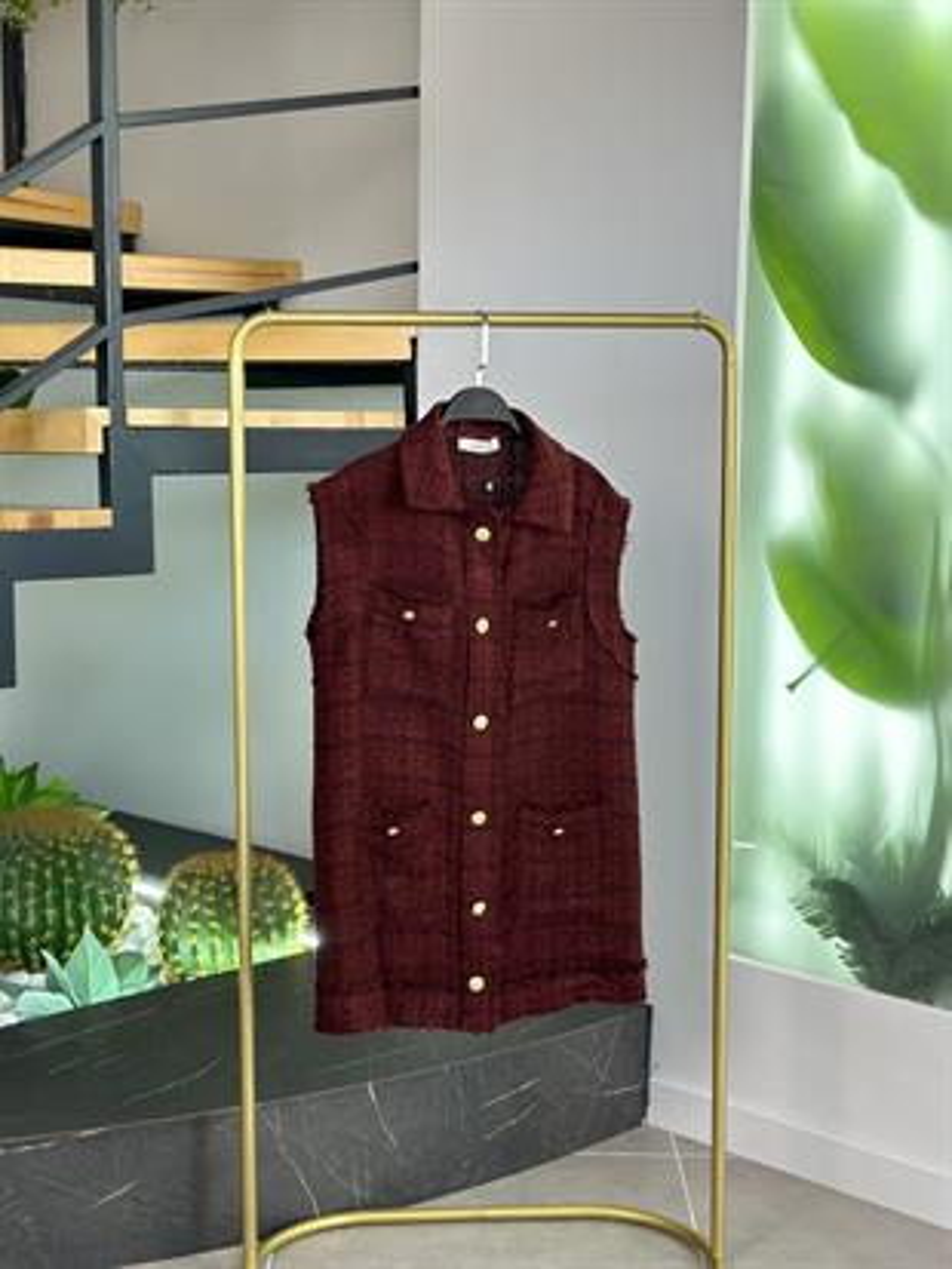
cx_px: 476
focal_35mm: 48
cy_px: 634
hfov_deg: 30.3
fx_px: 1759
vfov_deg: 39.6
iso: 64
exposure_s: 1/141
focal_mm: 6.86
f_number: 1.78
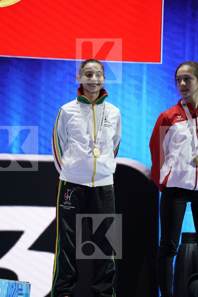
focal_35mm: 200
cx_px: 99
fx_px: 1650
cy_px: 148
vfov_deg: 10.3
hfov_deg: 6.9
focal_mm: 200
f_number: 2.8
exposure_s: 1/250
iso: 320
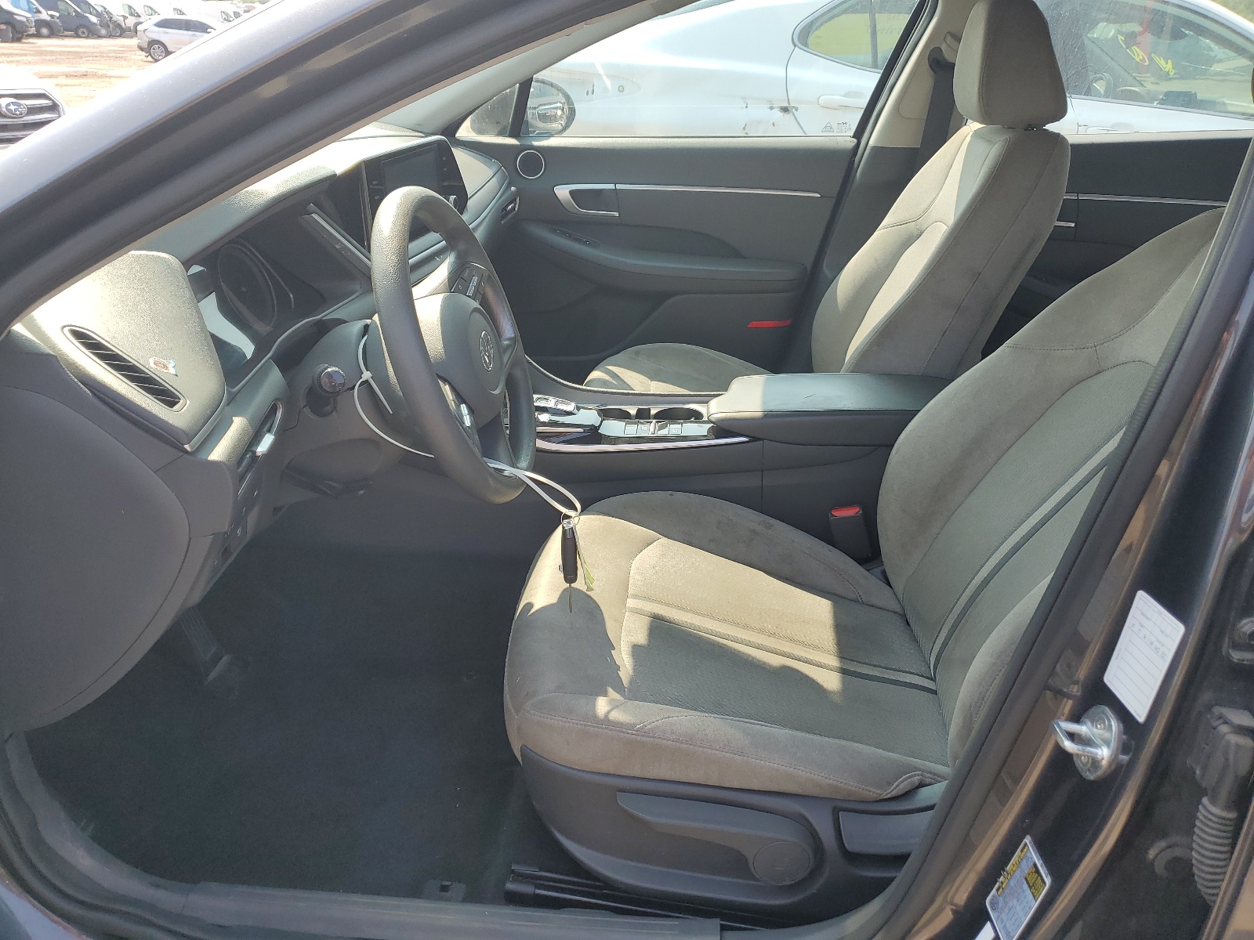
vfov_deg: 53.1
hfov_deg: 67.3
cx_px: 627
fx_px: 942
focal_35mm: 26
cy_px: 470
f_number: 1.5
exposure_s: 1/667
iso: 50
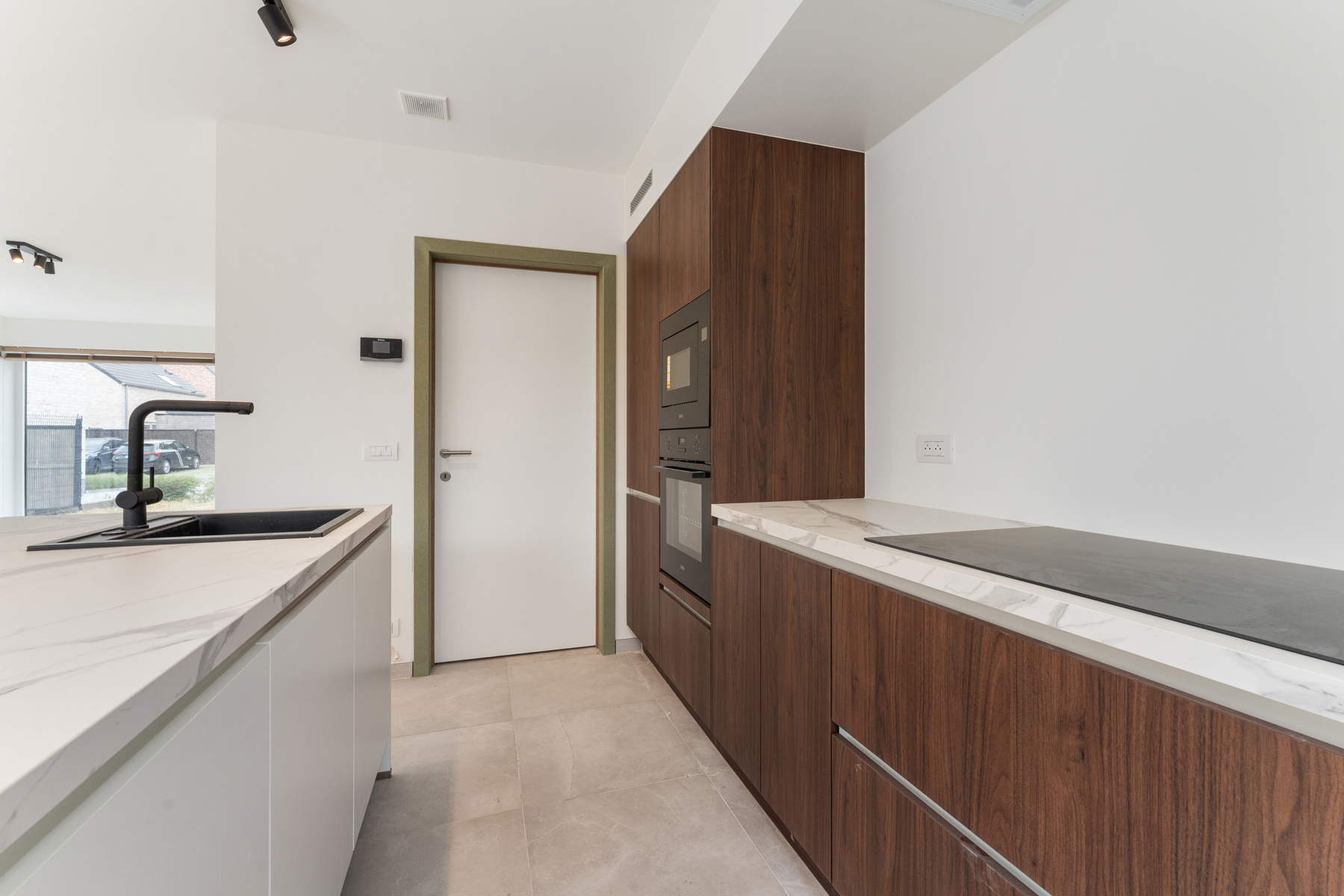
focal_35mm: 16
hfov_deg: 98.2
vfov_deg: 75.1
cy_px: 448
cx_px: 672
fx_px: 582
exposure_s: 1/13
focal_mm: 15.6
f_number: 11
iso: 250
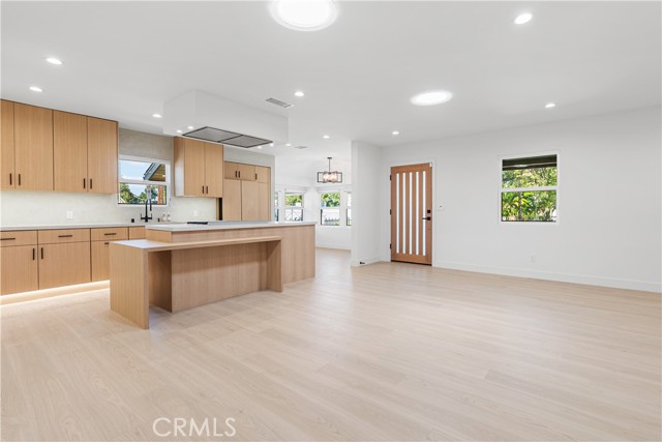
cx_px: 331
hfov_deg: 96.7
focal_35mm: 16
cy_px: 221
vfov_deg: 73.8
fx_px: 294
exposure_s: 1/2.5
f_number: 8
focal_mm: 16
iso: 100
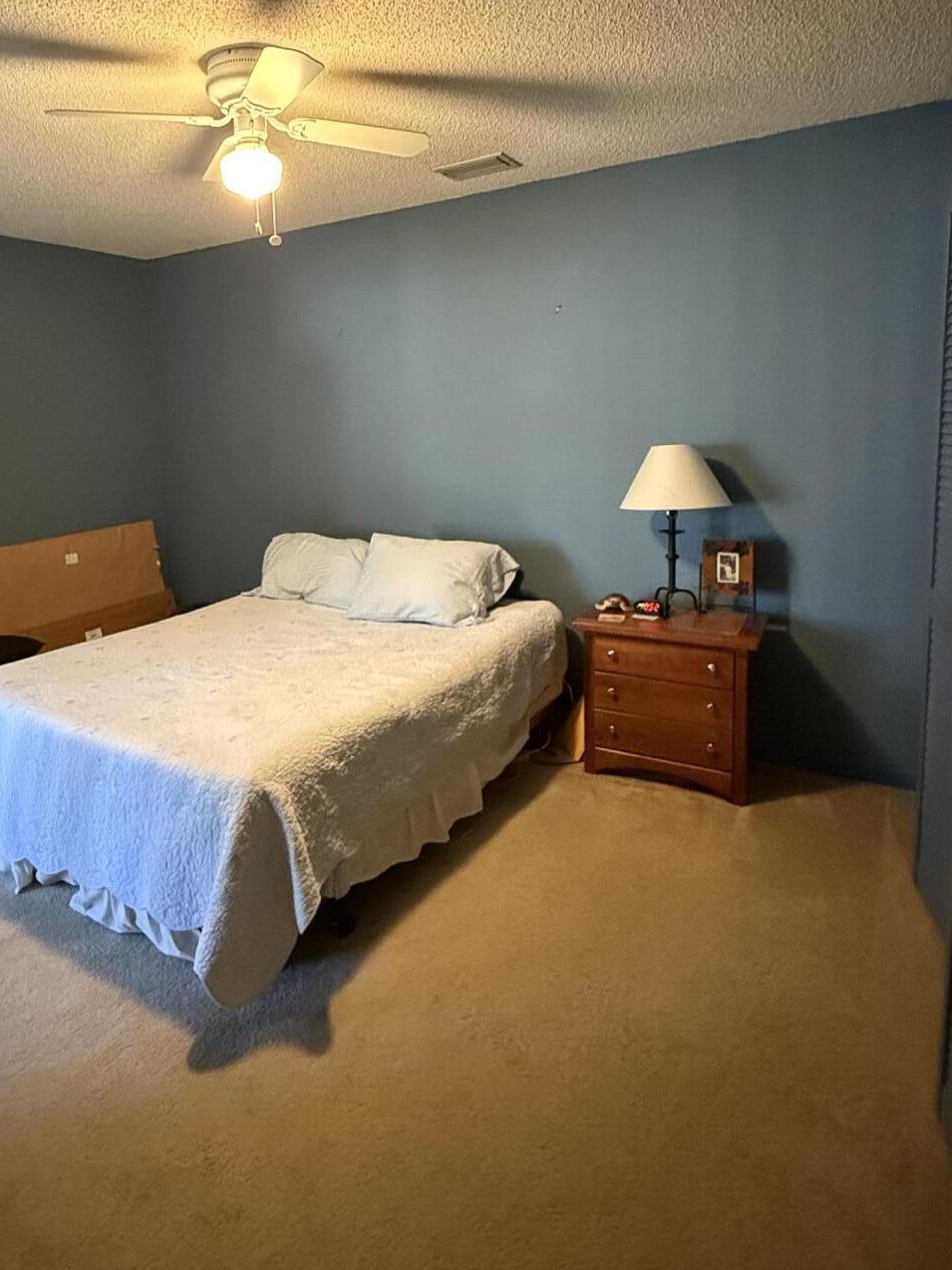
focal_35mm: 22
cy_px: 505
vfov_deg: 75.5
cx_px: 353
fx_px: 807
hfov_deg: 60.2
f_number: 2.2
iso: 1000
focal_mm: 2.22
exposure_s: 1/60
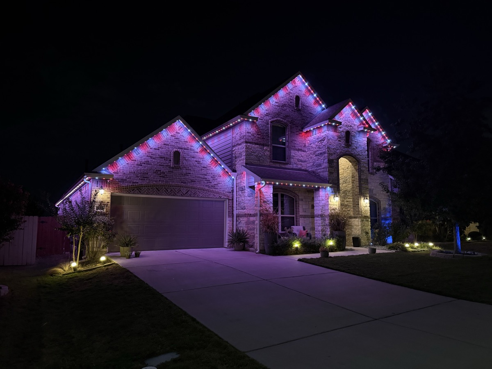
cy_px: 184
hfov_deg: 71.6
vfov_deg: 56.8
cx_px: 246
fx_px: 341
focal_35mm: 24
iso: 1250
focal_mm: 6.76
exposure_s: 1/30
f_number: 1.78
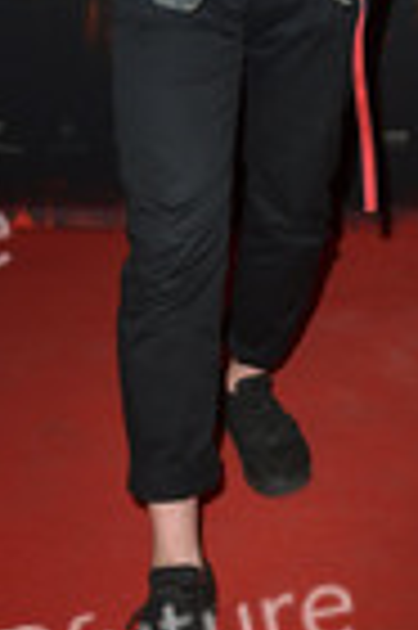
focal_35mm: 80
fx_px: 1397
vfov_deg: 24.4
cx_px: 270
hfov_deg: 17.0
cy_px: 18
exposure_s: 1/200
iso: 640
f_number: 6.3
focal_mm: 28
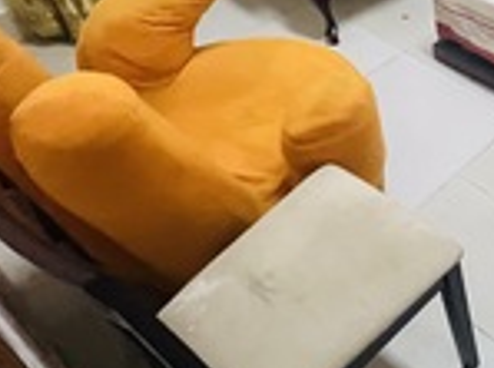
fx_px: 569
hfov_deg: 34.2
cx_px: 635
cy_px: -48
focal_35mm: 40
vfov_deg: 31.3
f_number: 1.8
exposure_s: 1/50
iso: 800
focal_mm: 1.57
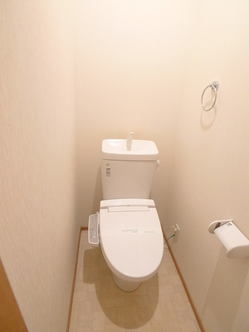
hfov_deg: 56.8
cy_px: 166
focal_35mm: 24
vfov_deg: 71.6
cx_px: 124
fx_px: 230
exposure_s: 1/40
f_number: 2
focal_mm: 5.1
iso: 400
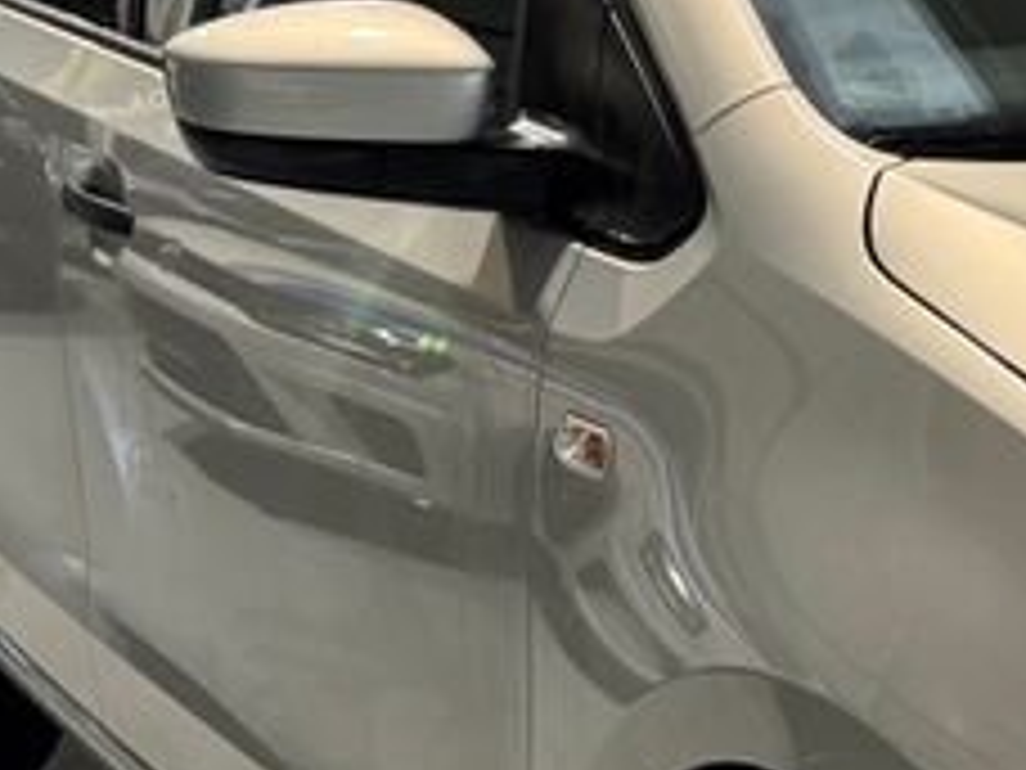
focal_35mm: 108
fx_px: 3201
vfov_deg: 13.7
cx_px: 1071
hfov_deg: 17.7
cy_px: 536
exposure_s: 1/75
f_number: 1.78
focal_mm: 6.76
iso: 200
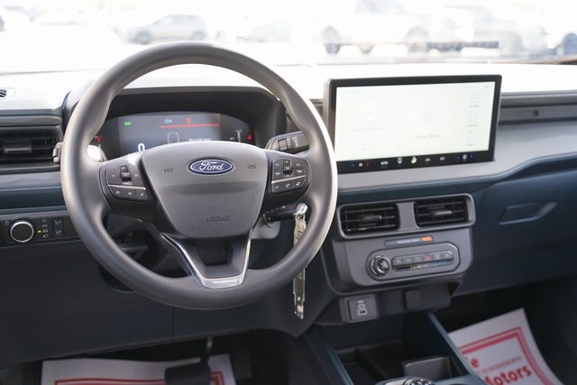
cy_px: 192
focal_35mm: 40
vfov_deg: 33.4
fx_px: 641
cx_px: 288
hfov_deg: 48.4
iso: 200
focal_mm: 40
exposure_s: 1/60
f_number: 4
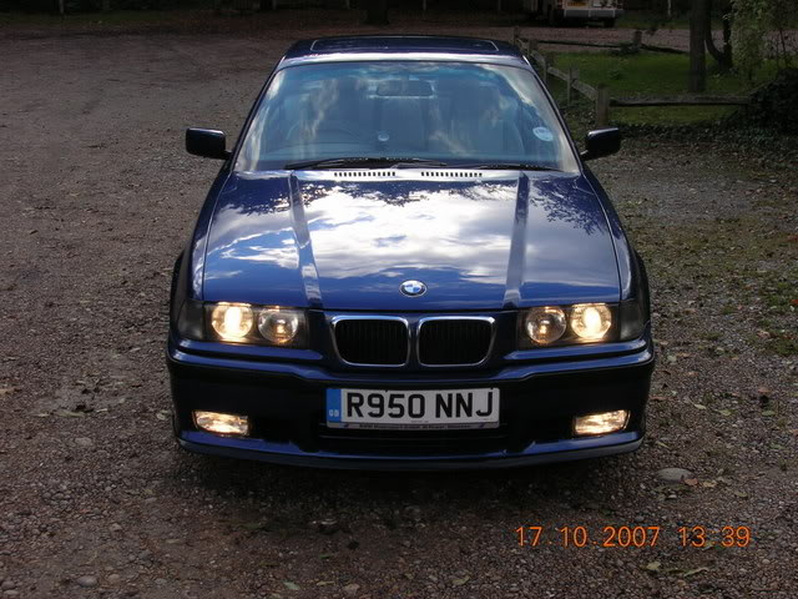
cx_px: 399
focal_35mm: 50
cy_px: 300
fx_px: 1153
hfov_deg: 38.2
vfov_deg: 29.1
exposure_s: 1/76.4
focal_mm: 8.4
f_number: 5.6
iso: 50
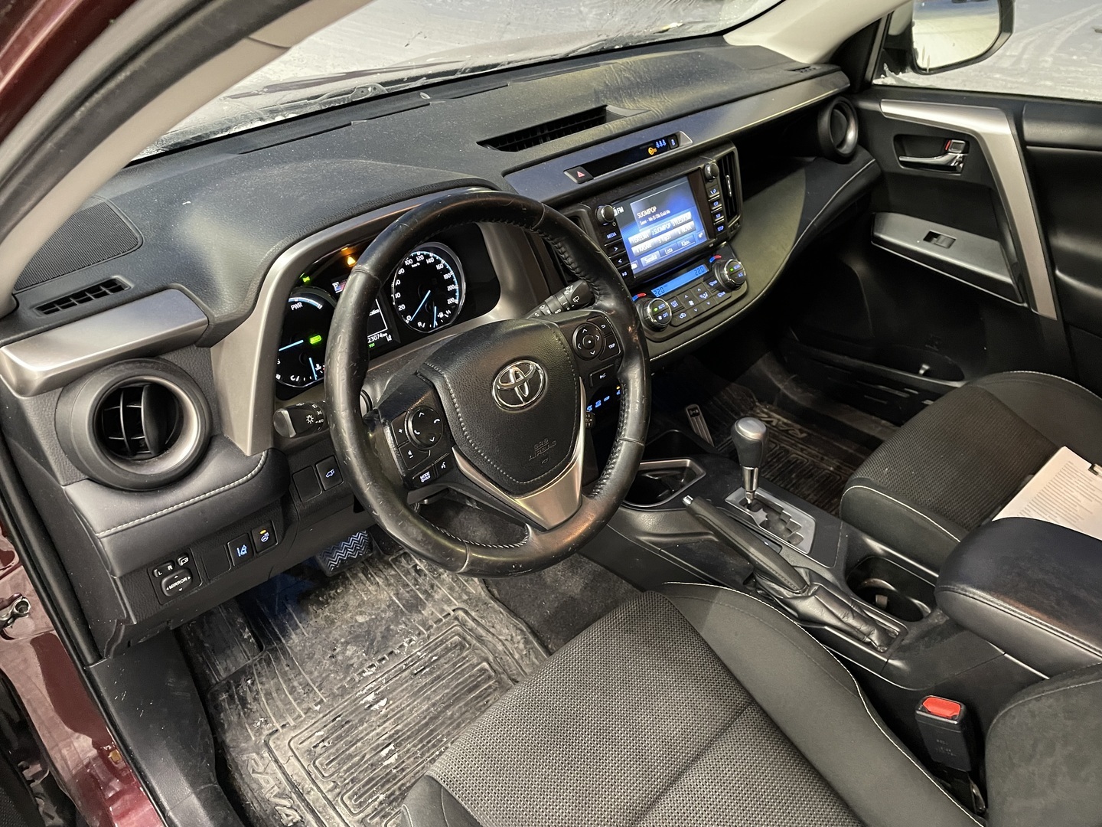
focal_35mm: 26
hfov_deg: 67.3
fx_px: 828
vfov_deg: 53.1
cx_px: 551
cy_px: 414
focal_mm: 4.2
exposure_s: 1/25
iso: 500
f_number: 1.6
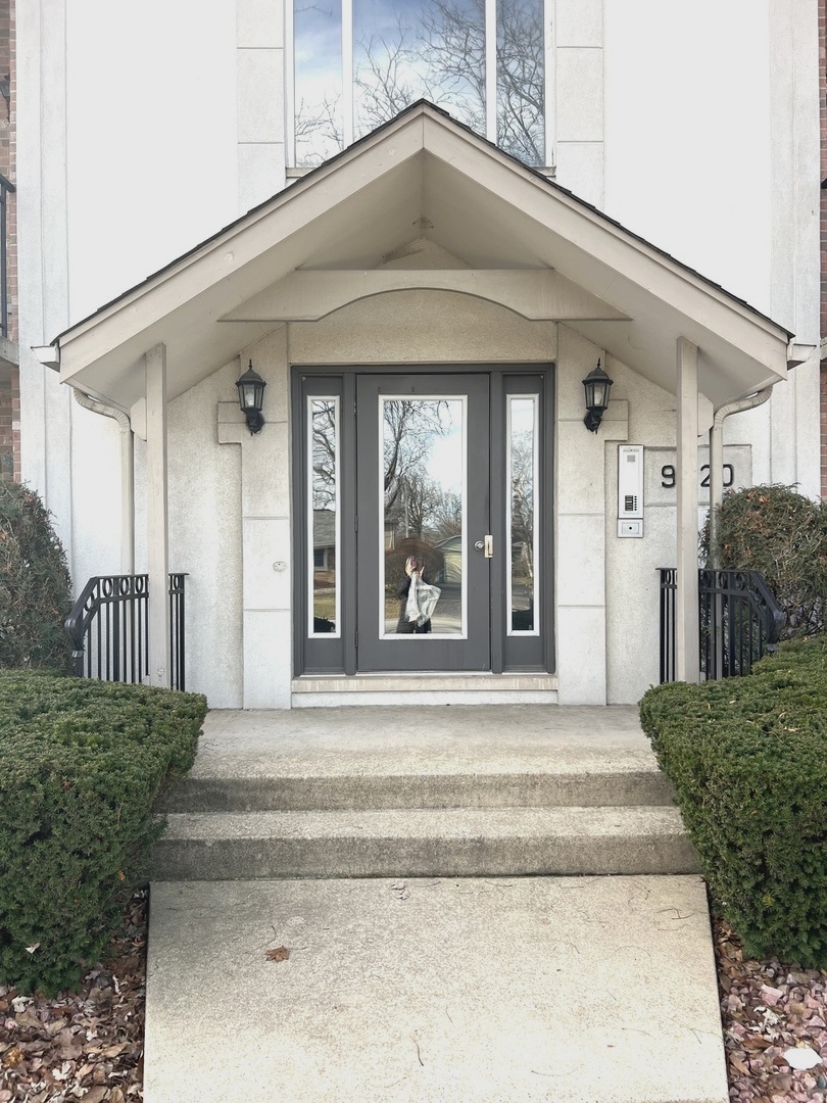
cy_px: 552
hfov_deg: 53.1
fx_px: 828
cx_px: 414
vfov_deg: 67.3
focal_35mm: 26
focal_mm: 5.7
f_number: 1.5
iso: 50
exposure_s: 1/687
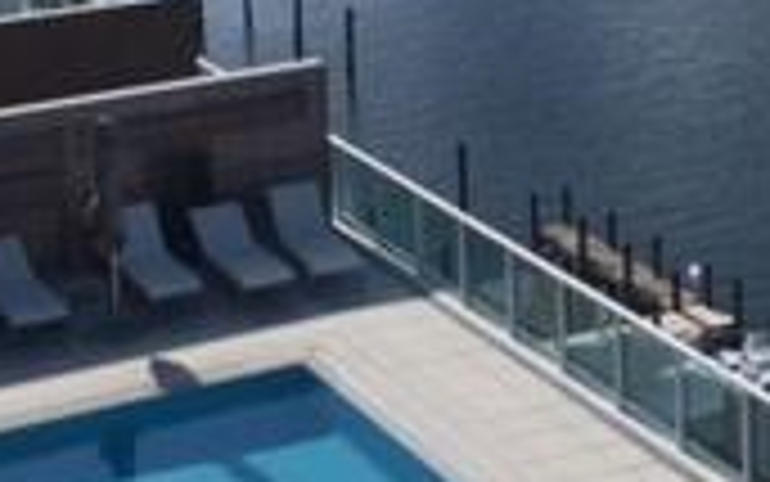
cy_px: -189
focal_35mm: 115
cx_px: 675
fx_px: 2414
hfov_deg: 17.9
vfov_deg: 11.1
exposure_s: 1/3049
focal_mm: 4.15
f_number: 2.2
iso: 32
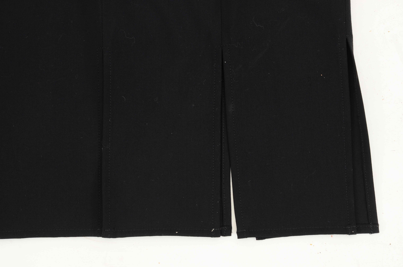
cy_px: 134
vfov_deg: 11.4
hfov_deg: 17.1
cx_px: 202
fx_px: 1341
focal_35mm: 120
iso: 400
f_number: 11
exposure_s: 1/80
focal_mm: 80
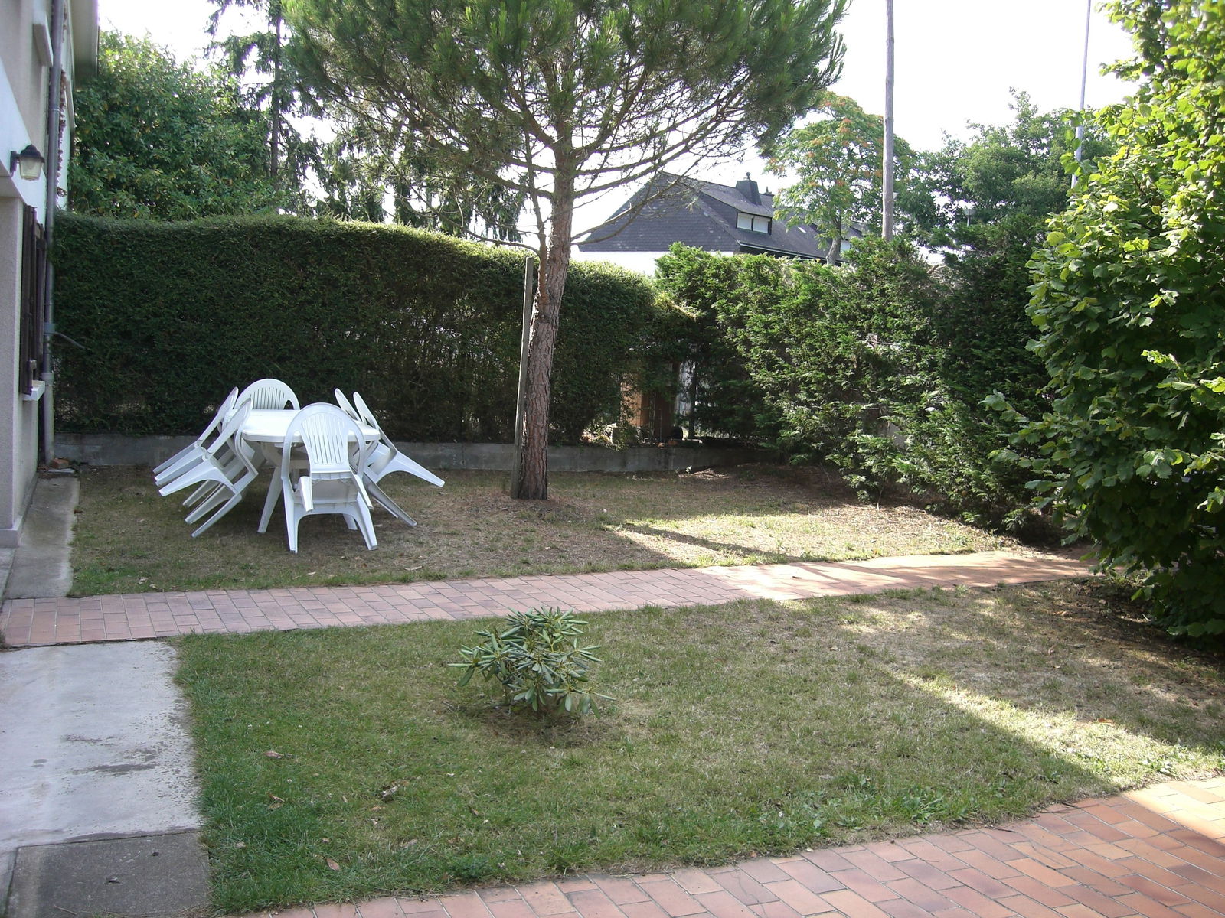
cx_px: 612
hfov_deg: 49.0
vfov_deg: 37.7
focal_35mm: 38
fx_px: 1345
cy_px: 459
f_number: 2.7
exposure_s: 1/200
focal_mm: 6.2
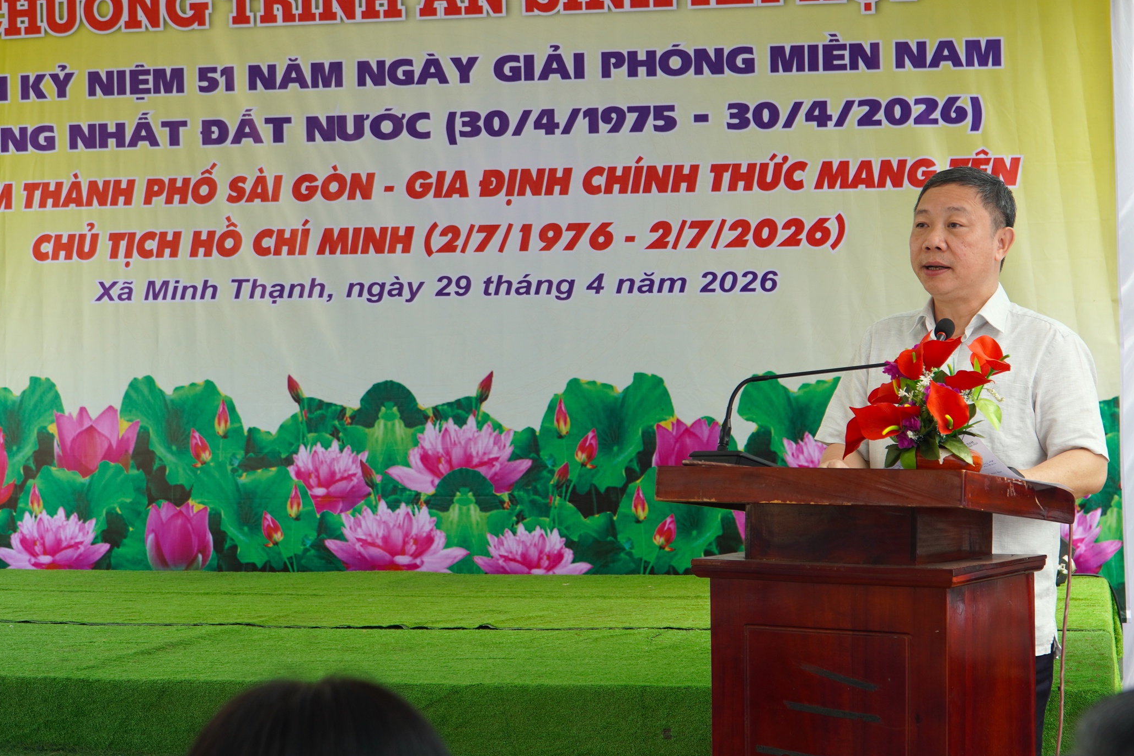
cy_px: 287
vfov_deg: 22.0
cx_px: 639
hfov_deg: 32.5
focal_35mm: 62
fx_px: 1941
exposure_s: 1/80
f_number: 5.6
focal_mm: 33
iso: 100
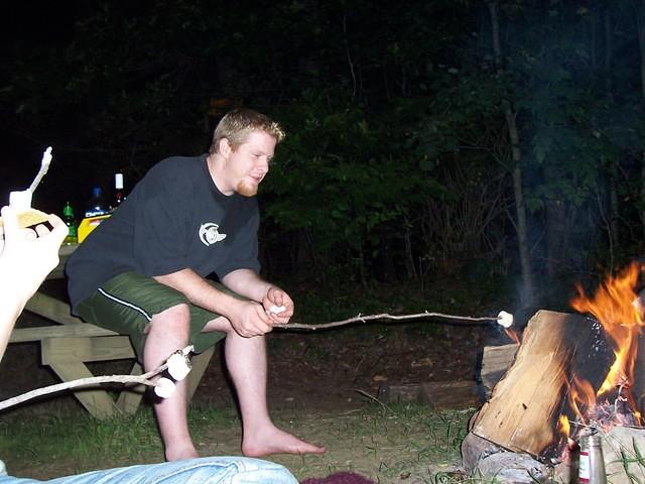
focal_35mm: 37
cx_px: 322
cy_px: 242
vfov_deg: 38.7
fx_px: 689
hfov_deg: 50.1
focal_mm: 5.6
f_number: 2.8
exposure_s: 1/60
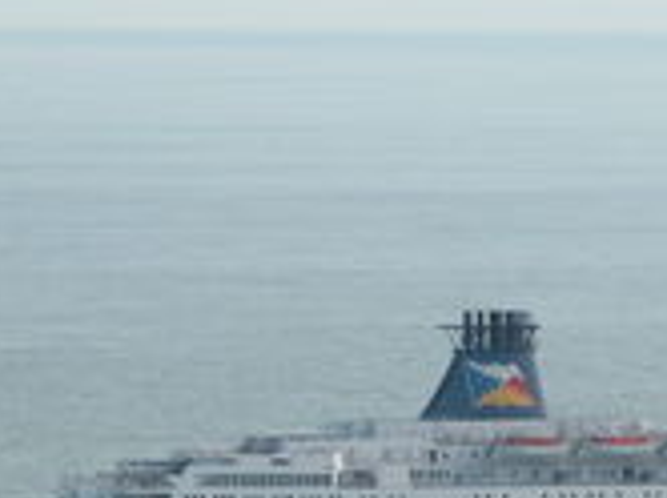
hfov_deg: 2.9
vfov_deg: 2.2
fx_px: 12987
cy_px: 450
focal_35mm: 675
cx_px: 514
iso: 100
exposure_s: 1/423
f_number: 5.9
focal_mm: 71.2
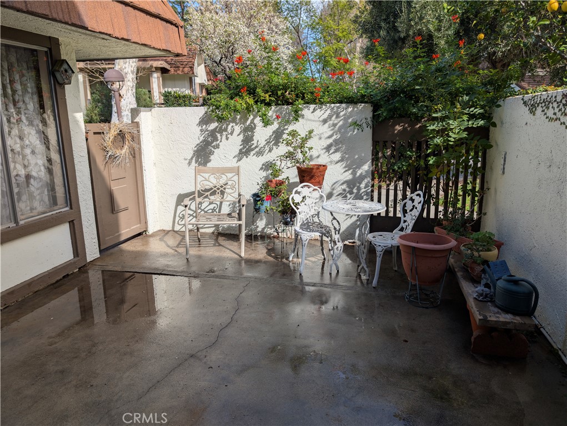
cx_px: 284
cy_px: 213
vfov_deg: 56.9
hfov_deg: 71.5
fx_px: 394
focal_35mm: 24
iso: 21
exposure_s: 1/883
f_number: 1.68
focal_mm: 6.9
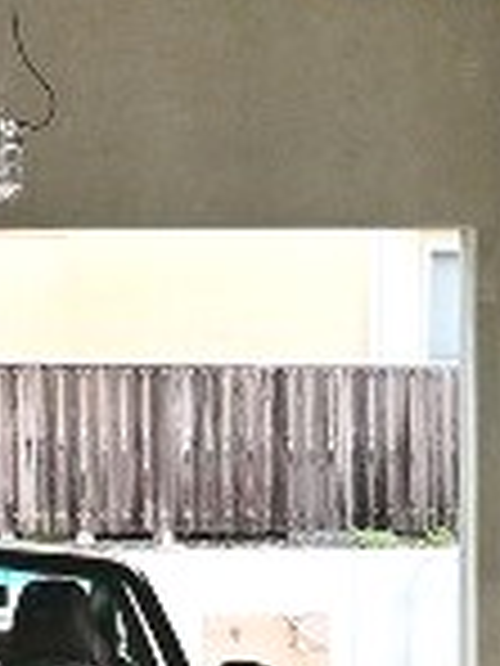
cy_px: 479
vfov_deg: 13.5
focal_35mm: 146
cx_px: -207
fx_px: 2812
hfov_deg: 9.9
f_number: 8
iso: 160
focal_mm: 14
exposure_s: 1/125
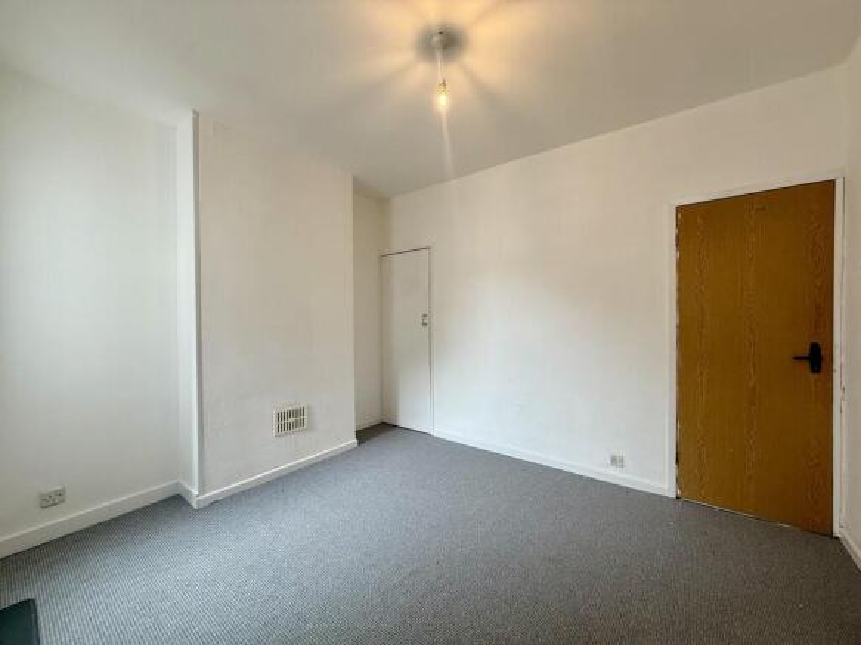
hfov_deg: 102.1
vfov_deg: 85.7
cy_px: 322
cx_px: 430
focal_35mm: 14
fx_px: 348
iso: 160
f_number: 2.2
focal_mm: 2.22
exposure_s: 1/99
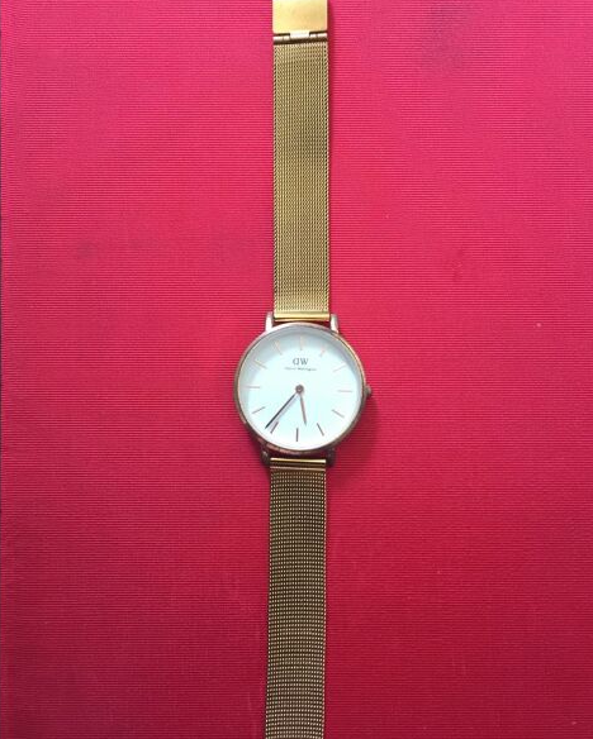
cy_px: 381
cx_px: 300
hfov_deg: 47.2
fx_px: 679
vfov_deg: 57.1
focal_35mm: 31
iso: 125
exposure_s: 1/8
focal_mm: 4.15
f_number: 2.2
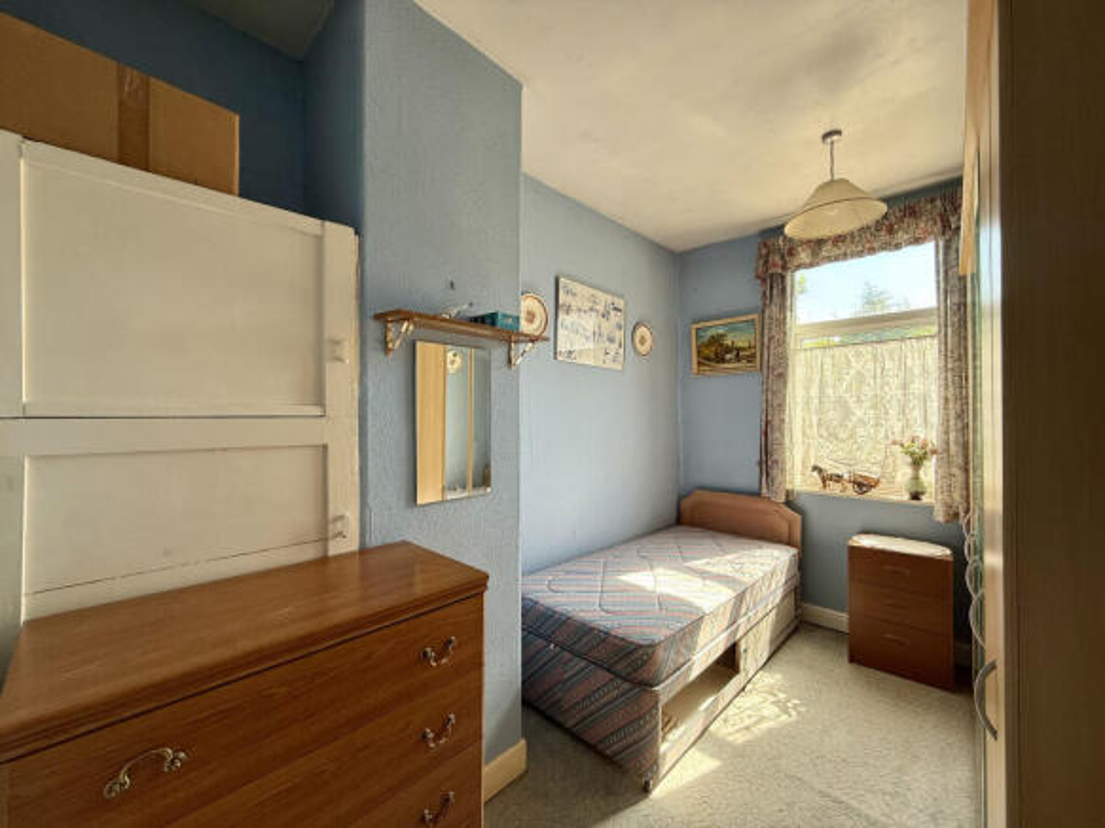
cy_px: 414
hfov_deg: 102.1
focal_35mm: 14
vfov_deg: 85.7
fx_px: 447
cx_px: 552
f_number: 2.2
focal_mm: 2.22
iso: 64
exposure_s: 1/100
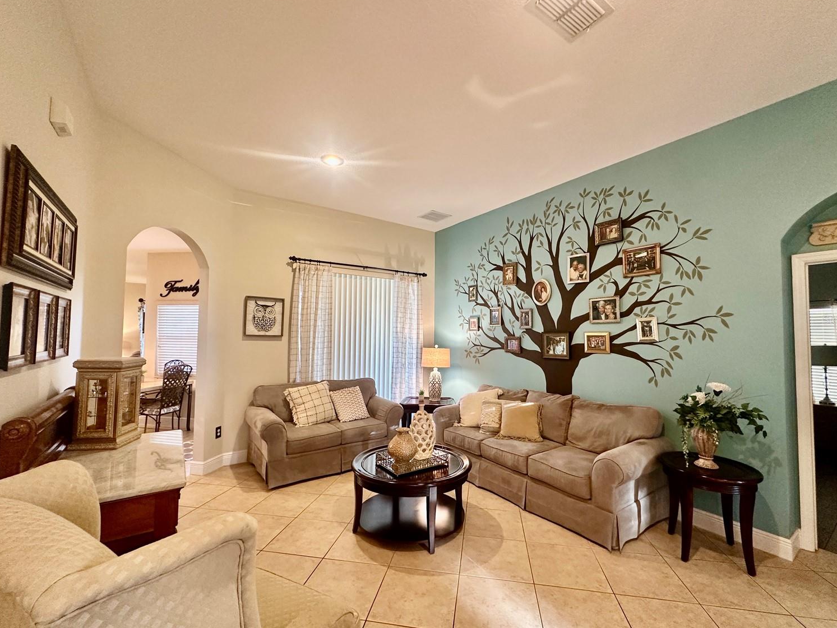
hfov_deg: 98.2
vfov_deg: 81.7
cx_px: 427
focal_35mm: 15
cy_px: 319
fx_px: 363
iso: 250
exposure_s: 1/60
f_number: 2.2
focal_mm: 2.22
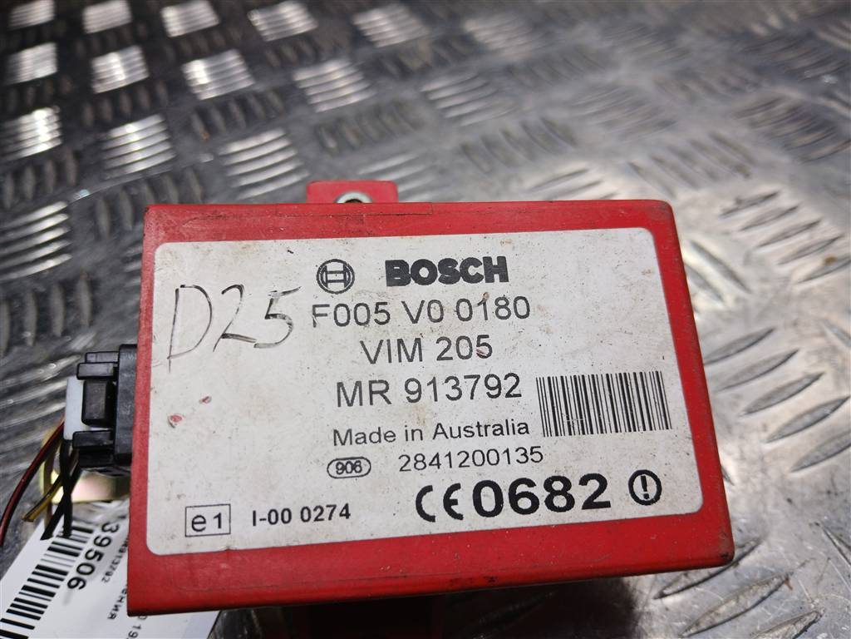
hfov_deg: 67.3
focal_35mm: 26
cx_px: 426
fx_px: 639
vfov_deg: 53.1
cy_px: 320
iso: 32
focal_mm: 3.98
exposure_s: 1/100
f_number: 1.8
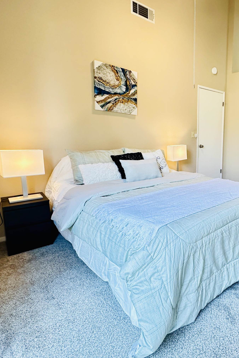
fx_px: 219
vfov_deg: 78.5
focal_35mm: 22
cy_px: 171
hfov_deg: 52.7
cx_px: 198
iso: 200
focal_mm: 2.22
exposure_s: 1/60
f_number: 2.2
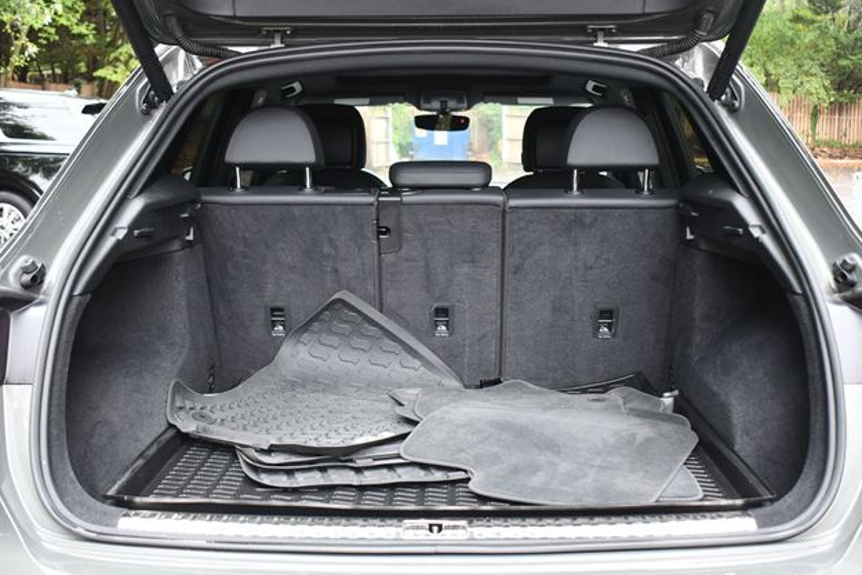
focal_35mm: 43
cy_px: 285
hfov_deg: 45.4
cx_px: 436
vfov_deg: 31.2
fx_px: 1030
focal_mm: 28
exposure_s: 1/125
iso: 1250
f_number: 4.2
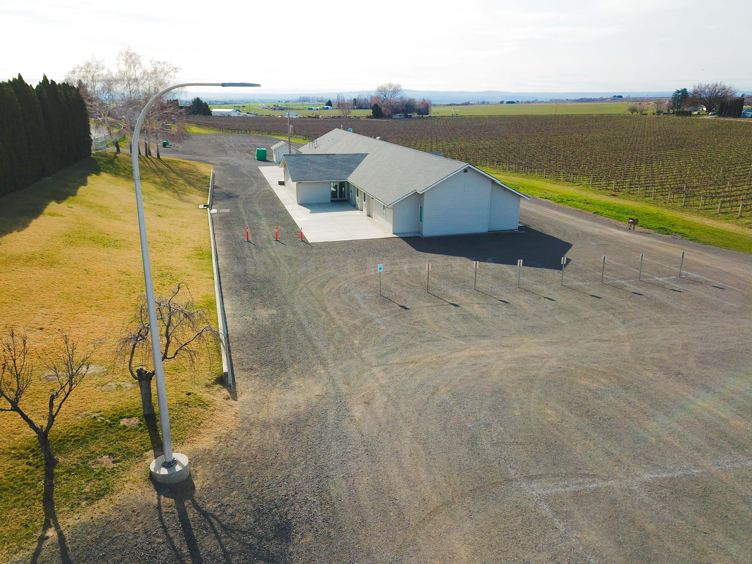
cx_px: 376
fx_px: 565
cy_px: 282
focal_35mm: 26
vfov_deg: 53.1
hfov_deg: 67.3
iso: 100
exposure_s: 1/1500
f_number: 2.2
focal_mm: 4.73
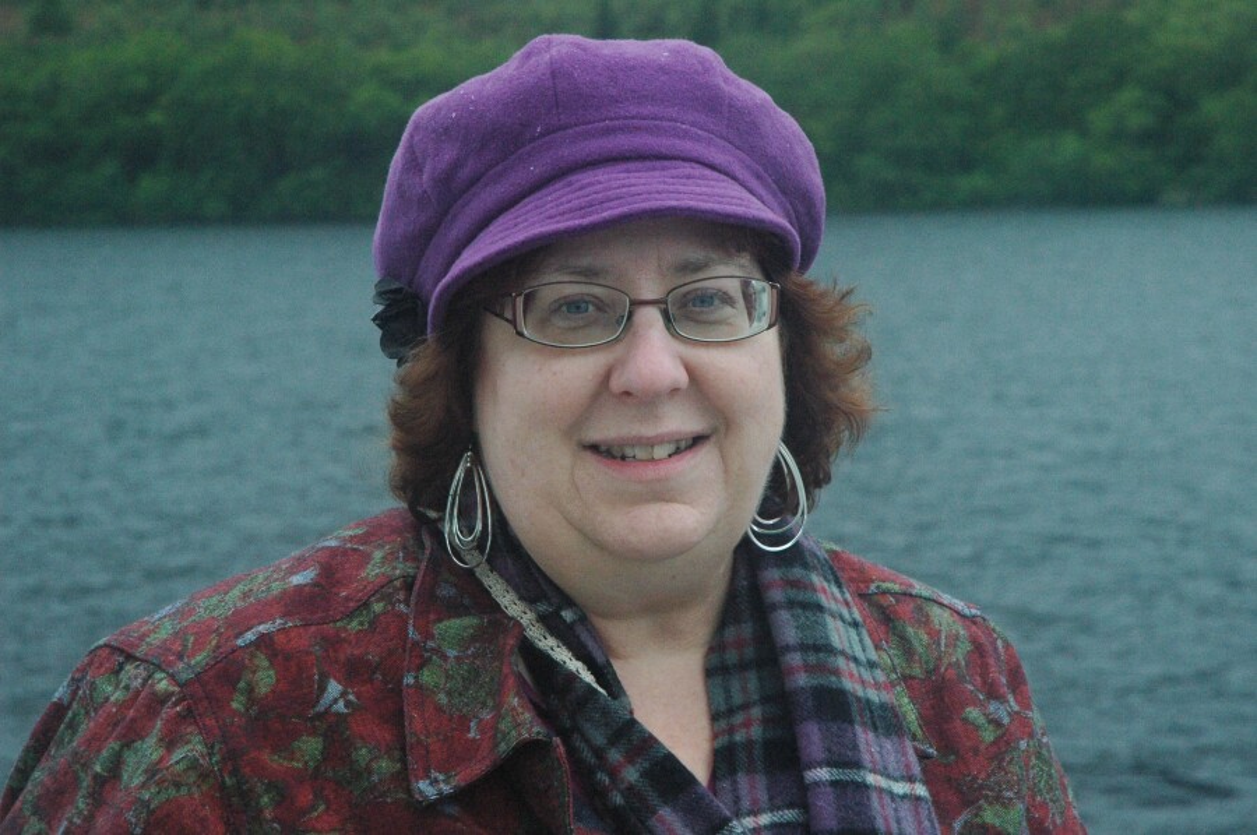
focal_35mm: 105
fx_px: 3662
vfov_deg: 13.0
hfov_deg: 19.5
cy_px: 418
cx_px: 628
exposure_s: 1/160
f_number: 9
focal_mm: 70
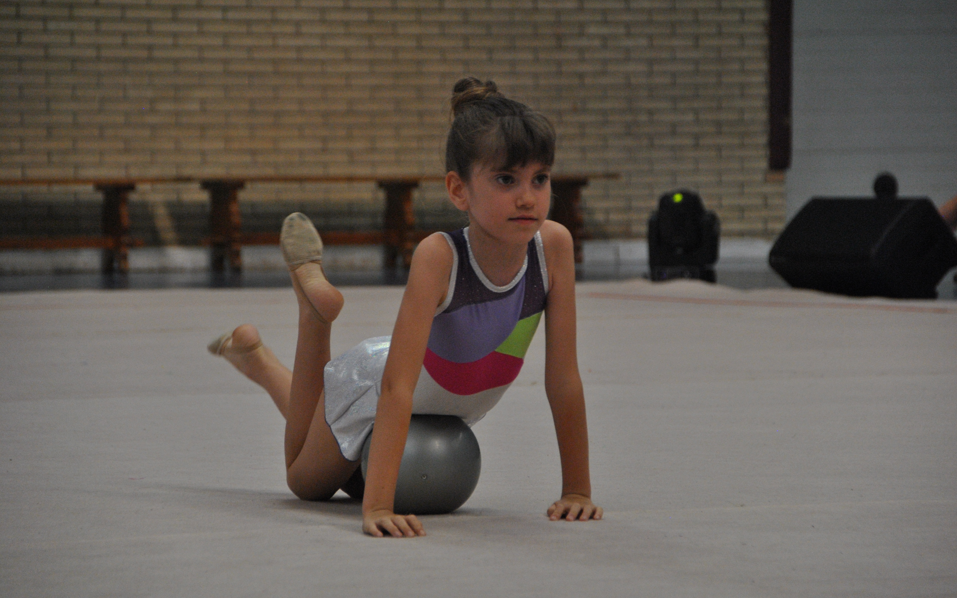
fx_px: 5608
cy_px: 294
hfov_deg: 9.8
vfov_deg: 6.1
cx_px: 480
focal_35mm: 215
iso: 800
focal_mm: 140
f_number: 6
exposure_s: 1/320
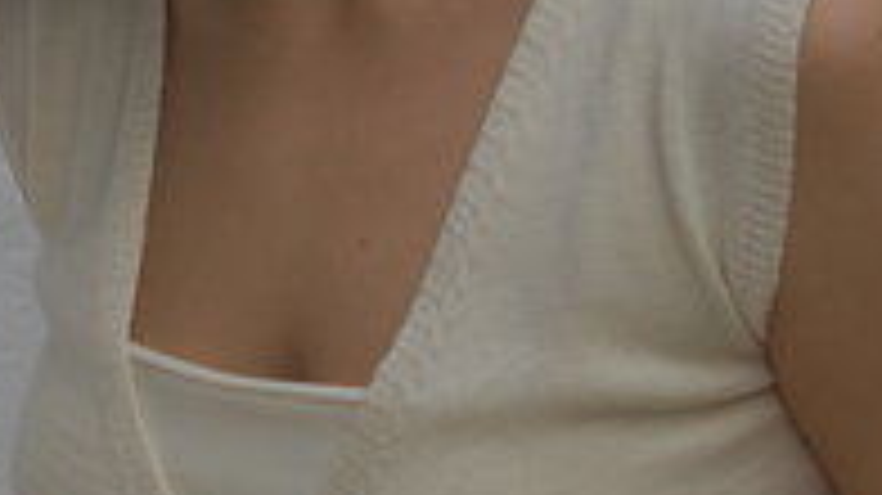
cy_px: 364
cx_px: 40
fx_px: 7854
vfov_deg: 3.6
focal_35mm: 336
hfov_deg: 6.4
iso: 200
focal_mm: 70
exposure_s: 1/500
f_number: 5.6
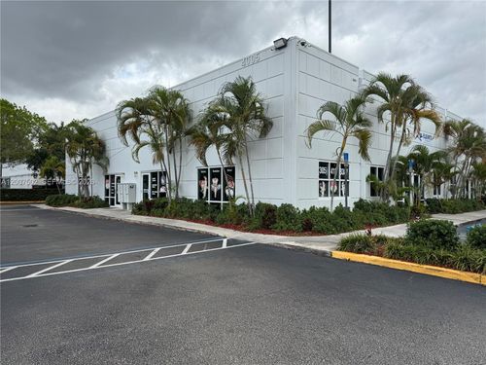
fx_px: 337
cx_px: 243
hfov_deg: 71.6
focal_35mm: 24
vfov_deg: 56.8
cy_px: 182
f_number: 1.78
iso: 80
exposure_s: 1/2506
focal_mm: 6.76
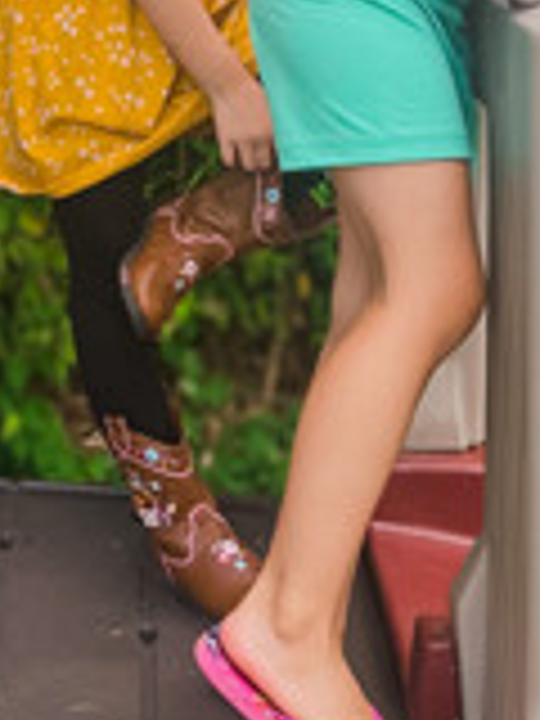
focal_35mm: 81
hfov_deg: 17.4
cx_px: -110
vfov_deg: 22.9
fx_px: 1685
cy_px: -36
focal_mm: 5.1
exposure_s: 1/490
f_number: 1.6
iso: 50
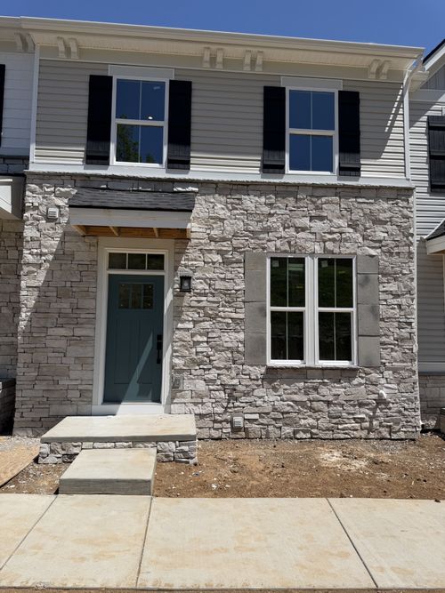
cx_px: 222
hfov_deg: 56.8
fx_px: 412
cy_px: 296
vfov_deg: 71.6
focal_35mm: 24
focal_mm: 6.76
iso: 80
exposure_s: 1/7353
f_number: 1.78
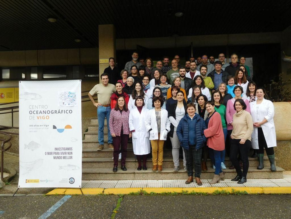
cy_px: 110
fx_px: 269
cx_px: 146
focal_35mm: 32
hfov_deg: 56.8
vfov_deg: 44.2
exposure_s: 1/200
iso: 125
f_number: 3.6
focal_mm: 5.7
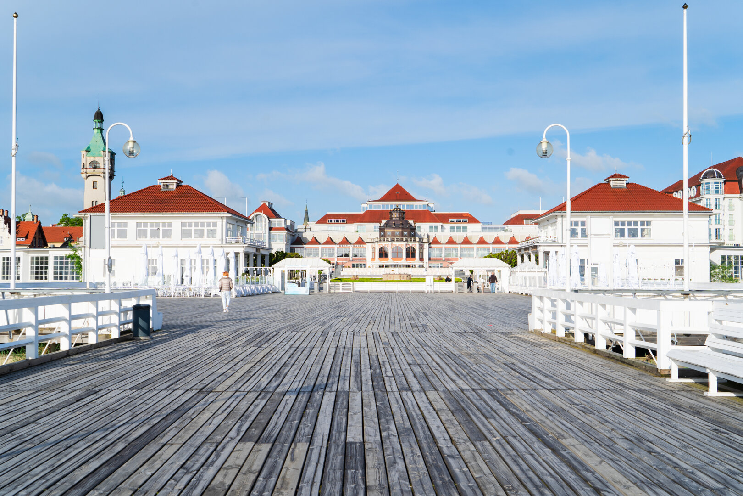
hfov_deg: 53.1
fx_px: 743
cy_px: 248
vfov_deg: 36.9
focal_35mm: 36
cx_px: 372
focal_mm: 36
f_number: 9
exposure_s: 1/250
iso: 100
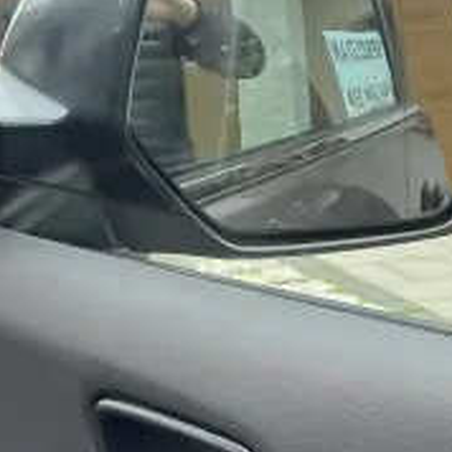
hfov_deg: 10.3
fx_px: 2438
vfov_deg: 10.0
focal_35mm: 165
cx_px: 668
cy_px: 848
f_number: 1.6
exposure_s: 1/121
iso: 40
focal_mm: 4.2
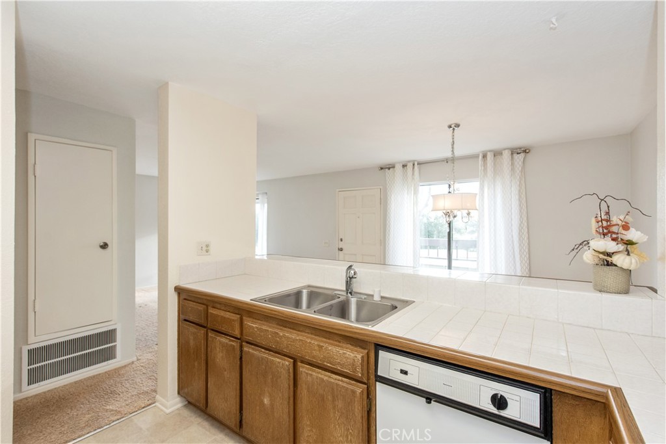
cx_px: 333
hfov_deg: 96.7
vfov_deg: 73.8
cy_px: 222
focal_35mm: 16
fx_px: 296
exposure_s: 1/125
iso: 800
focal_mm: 16
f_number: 5.6
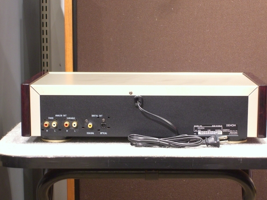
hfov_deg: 19.5
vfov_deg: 14.6
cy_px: 103
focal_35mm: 101
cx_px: 141
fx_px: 779
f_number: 4.8
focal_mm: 19.7
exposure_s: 1/3.33
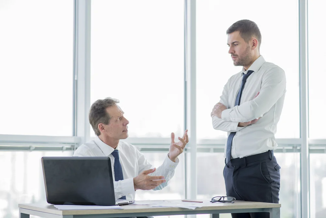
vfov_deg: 16.1
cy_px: 109
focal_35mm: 85
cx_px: 163
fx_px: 770
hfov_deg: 23.9
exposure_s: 1/320
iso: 320
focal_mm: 85
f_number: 2.8
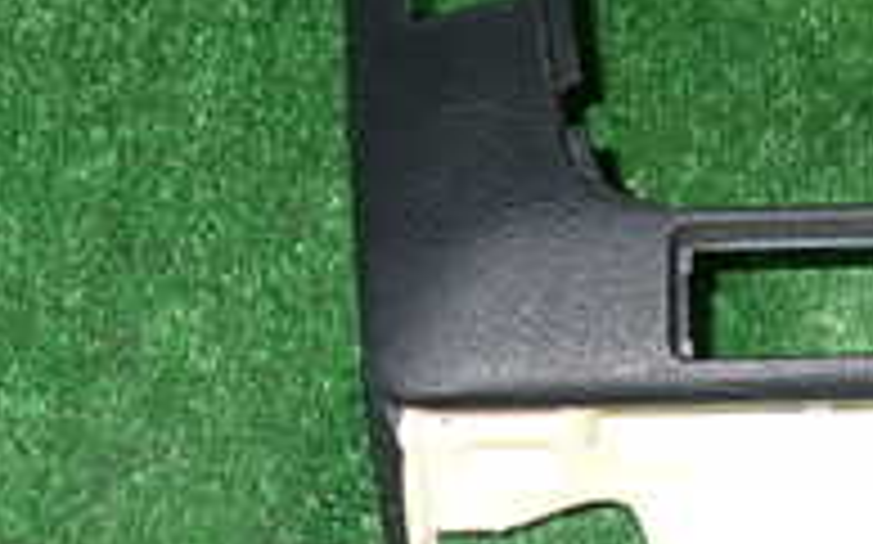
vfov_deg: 15.2
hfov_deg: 24.7
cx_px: 747
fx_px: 1950
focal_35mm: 82
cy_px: -153
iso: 200
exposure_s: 1/30
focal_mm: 4.5
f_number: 2
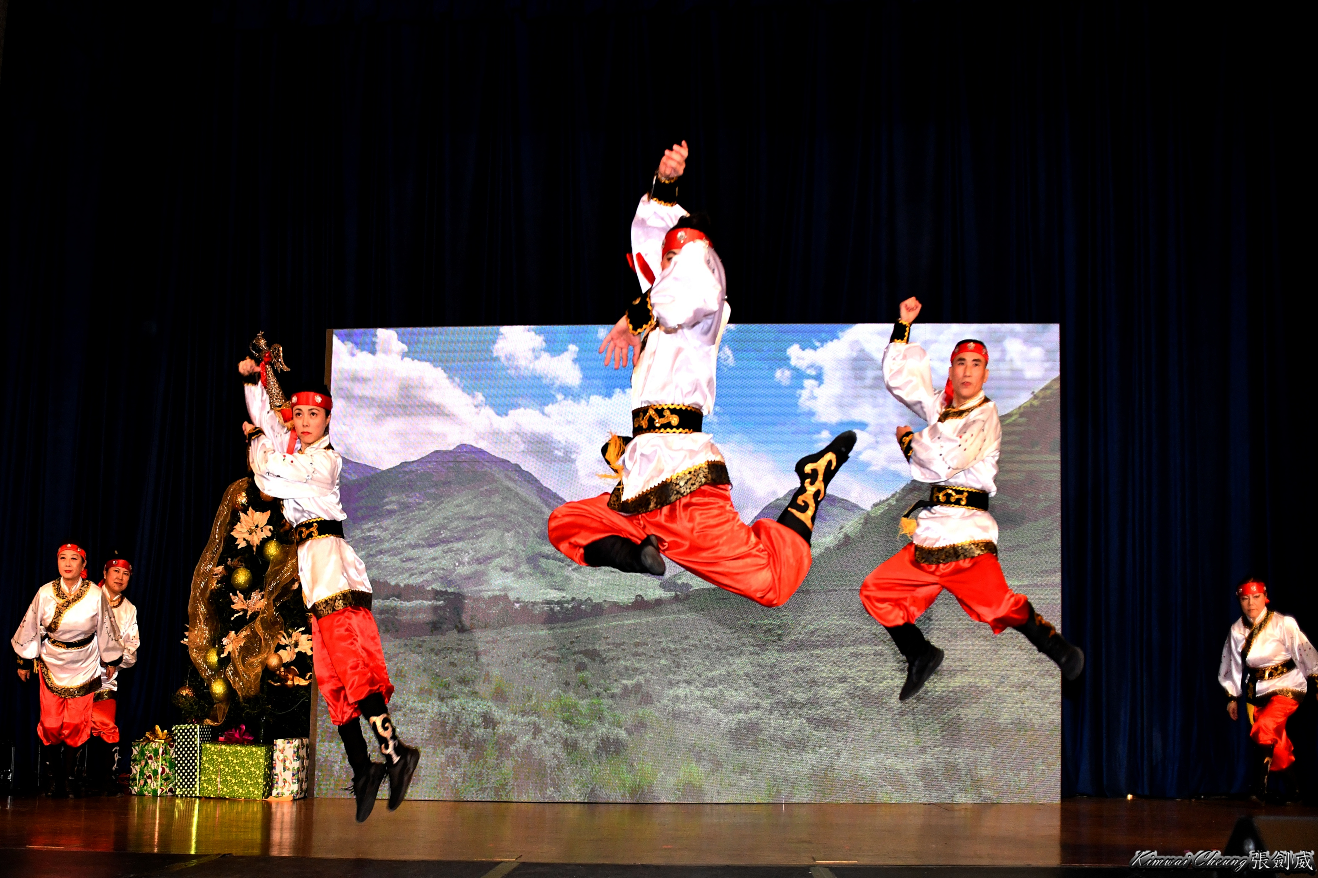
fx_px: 732
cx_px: 659
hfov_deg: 84.0
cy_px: 439
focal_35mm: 20
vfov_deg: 61.9
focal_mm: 20
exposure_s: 1/400
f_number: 4
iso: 1600
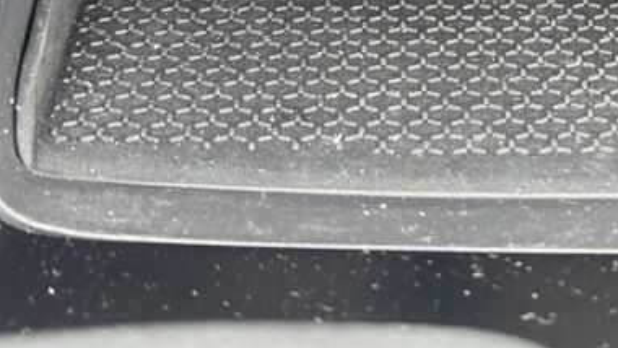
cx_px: 688
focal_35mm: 141
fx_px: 2311
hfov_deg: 14.8
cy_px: -208
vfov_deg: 8.4
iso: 250
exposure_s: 1/59
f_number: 1.78
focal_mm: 6.76
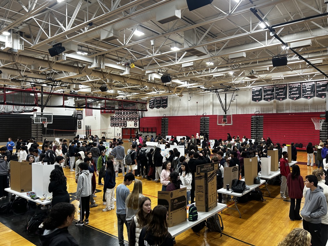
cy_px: 123
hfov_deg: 67.3
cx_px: 164
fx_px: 246
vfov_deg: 53.1
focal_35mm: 26
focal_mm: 5.7
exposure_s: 1/60
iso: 64
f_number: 1.5
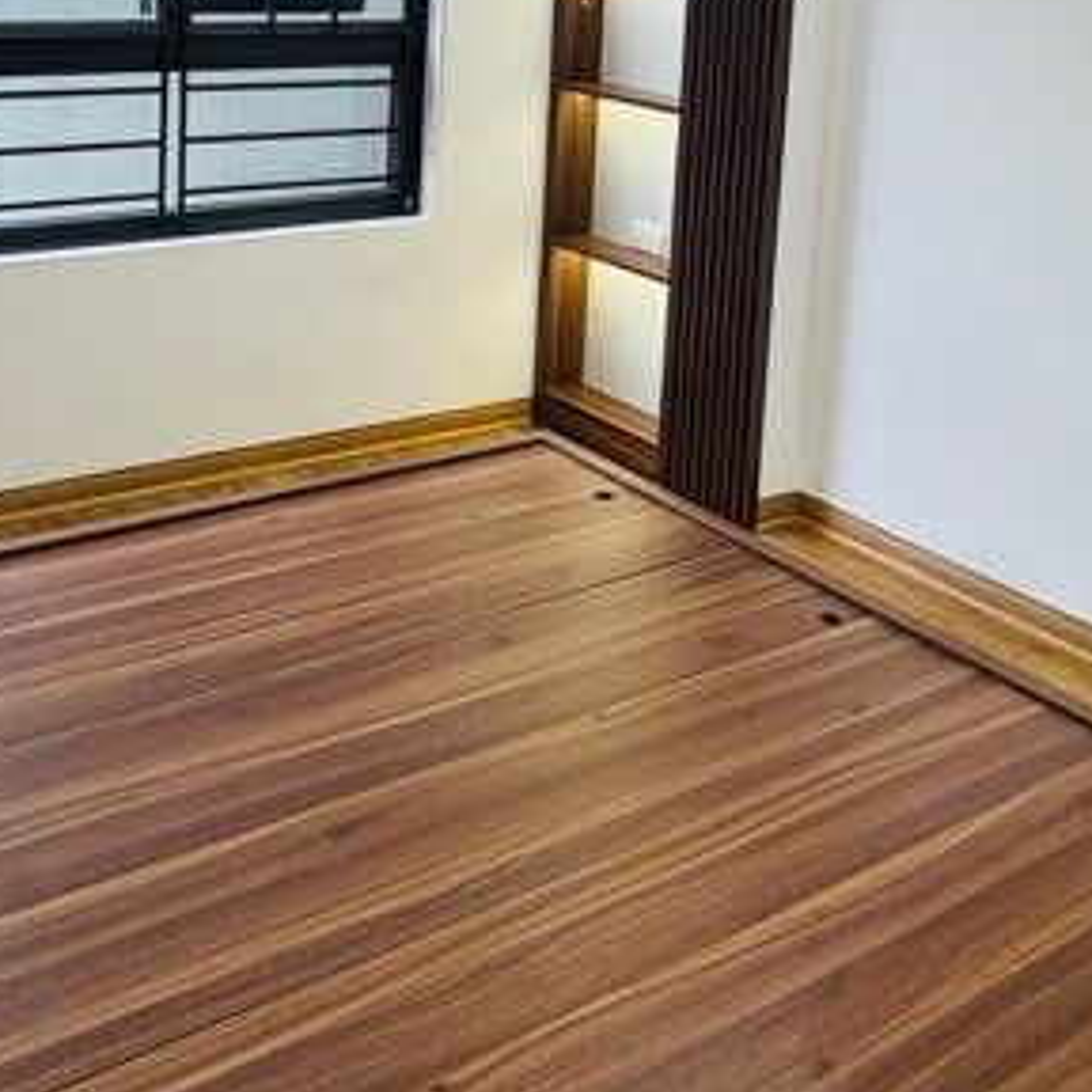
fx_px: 1570
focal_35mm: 44
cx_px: 519
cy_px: 95
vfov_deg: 35.9
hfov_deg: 38.3
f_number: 2.2
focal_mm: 2.22
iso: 160
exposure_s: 1/100
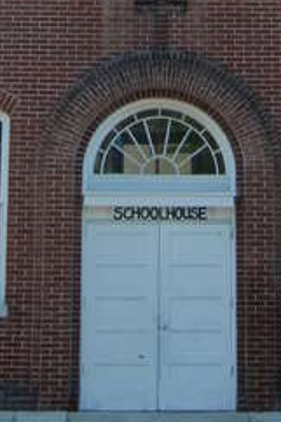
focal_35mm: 117
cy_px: -164
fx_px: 1372
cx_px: 173
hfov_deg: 11.7
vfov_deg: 16.3
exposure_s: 1/320
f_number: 3.6
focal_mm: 6.1
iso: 64
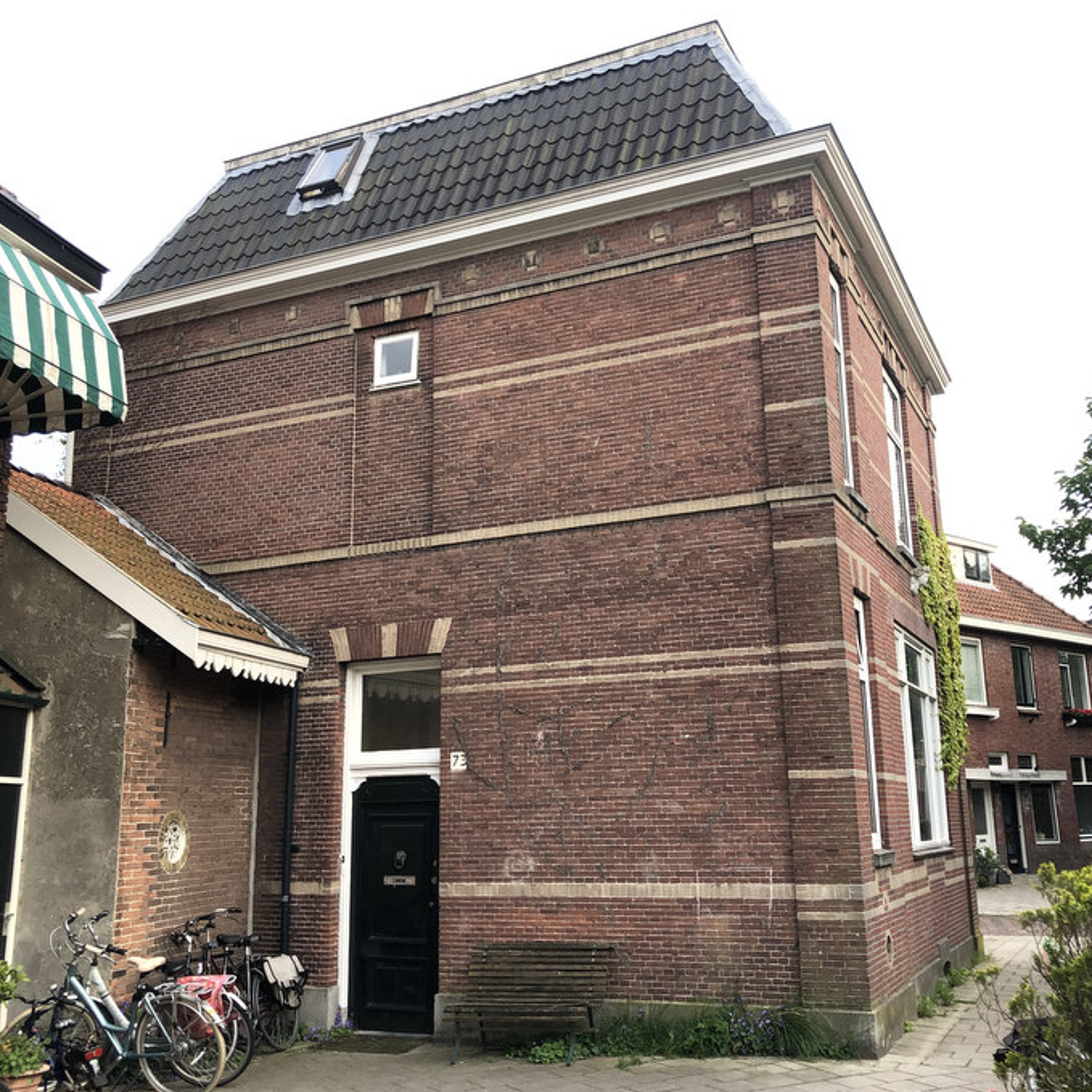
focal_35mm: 34
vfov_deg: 48.4
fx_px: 1213
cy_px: 518
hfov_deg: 48.4
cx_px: 561
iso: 20
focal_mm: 3.99
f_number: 1.8
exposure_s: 1/179
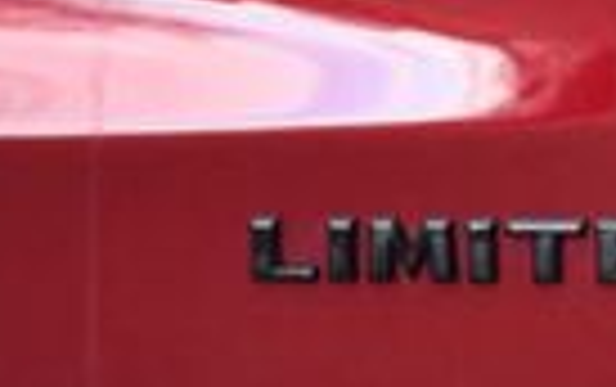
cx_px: 1111
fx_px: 14657
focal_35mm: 872
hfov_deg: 2.4
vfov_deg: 1.5
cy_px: -486
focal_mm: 122
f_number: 4.8
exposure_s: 1/125
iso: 800
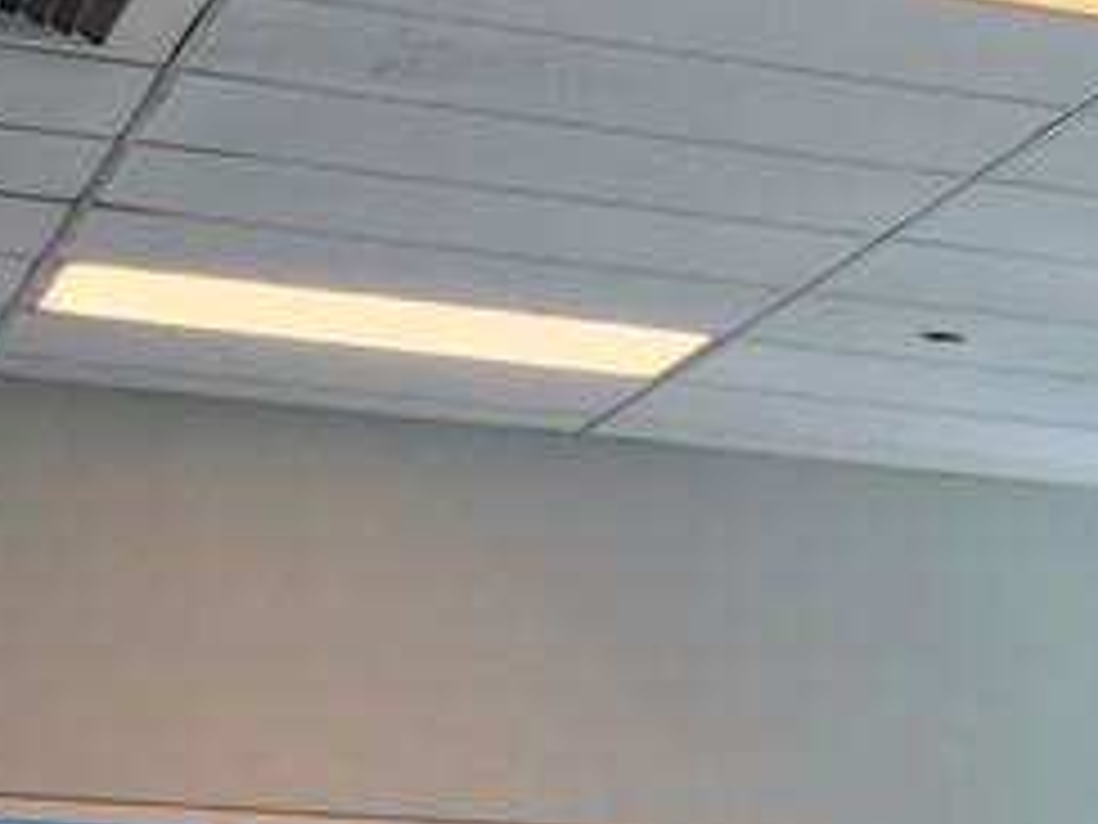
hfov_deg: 11.4
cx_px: 2416
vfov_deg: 9.4
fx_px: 4790
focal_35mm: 151
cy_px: 1400
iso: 25
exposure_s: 1/120
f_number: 1.8
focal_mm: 5.4
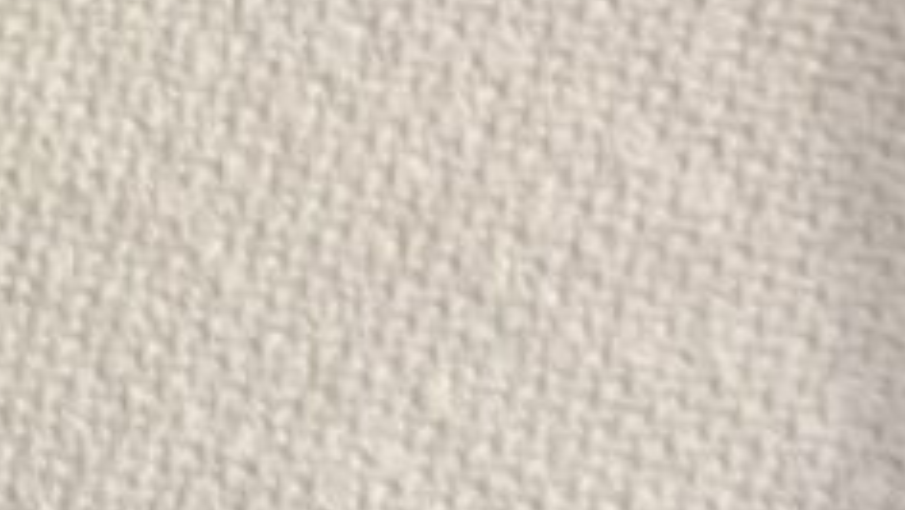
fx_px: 2305
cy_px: -199
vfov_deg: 12.2
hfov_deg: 19.5
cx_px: -429
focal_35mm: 96
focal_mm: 5.96
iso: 250
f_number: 1.6
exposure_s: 1/60
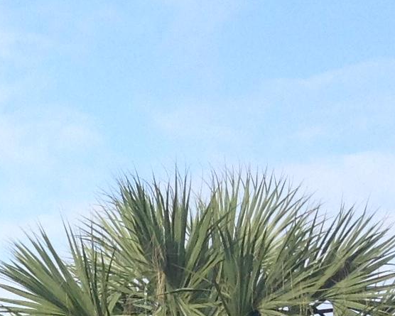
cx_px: -338
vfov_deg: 9.1
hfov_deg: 11.2
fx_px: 1859
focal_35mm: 159
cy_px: 641
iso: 50
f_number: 2.4
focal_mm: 4.28
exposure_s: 1/975
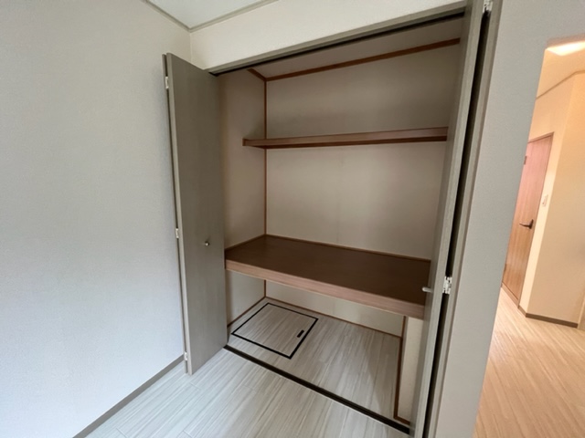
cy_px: 219
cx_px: 292
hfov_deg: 106.2
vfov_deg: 89.9
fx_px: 220
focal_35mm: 13
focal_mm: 1.57
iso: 400
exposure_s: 1/60
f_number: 1.8
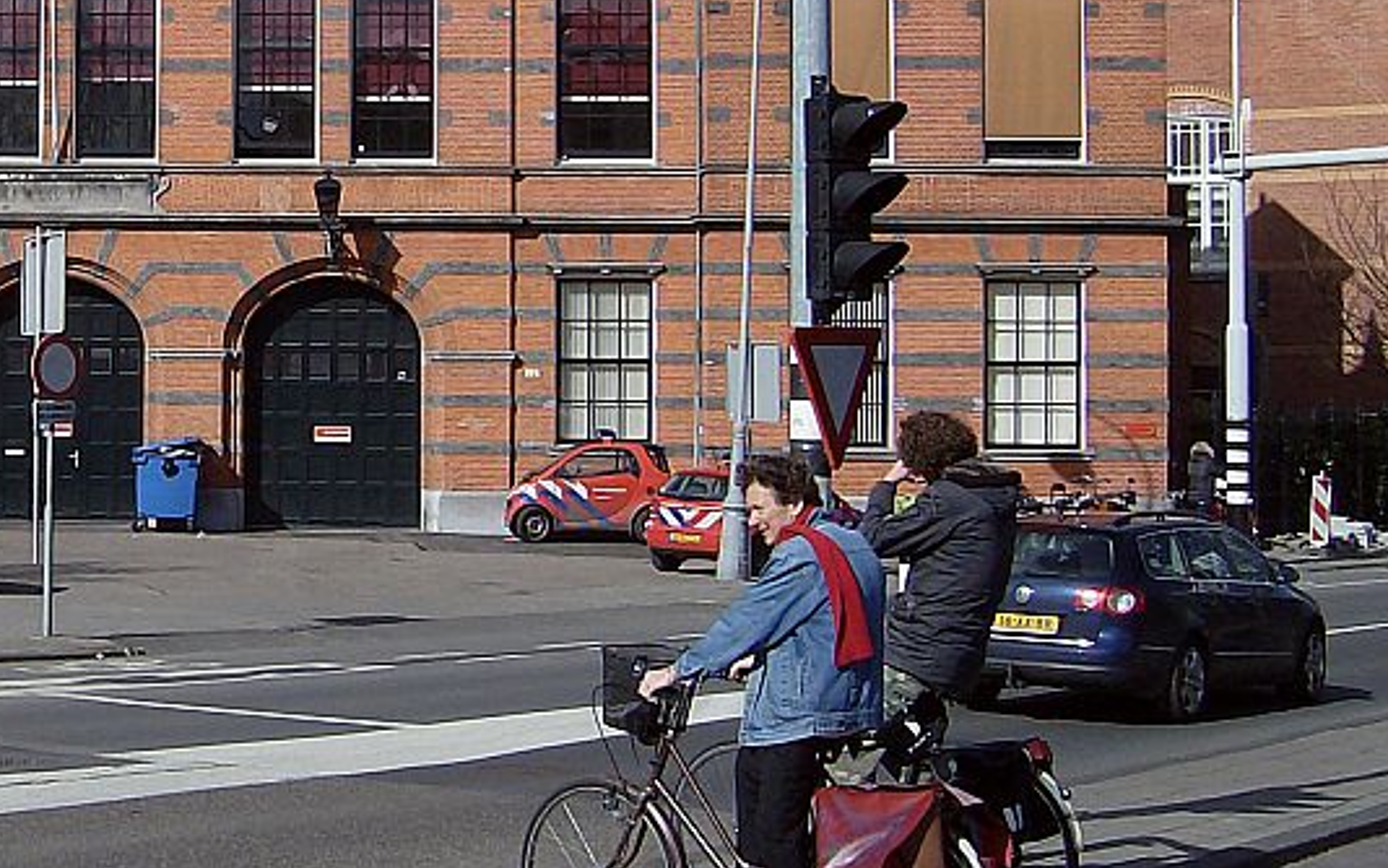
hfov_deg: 25.7
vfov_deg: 16.8
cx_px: 65
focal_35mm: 77
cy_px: 162
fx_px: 2913
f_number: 4.8
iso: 100
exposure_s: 1/1121
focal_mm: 6.4
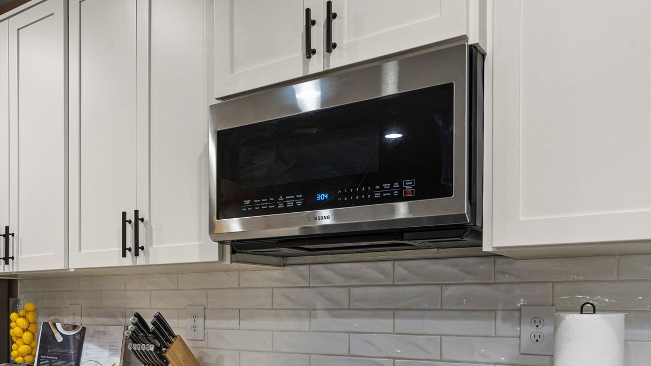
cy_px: 297
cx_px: 261
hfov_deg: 56.2
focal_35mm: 35
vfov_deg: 32.7
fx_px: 604
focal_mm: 24
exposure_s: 1/3
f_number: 8
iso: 1000
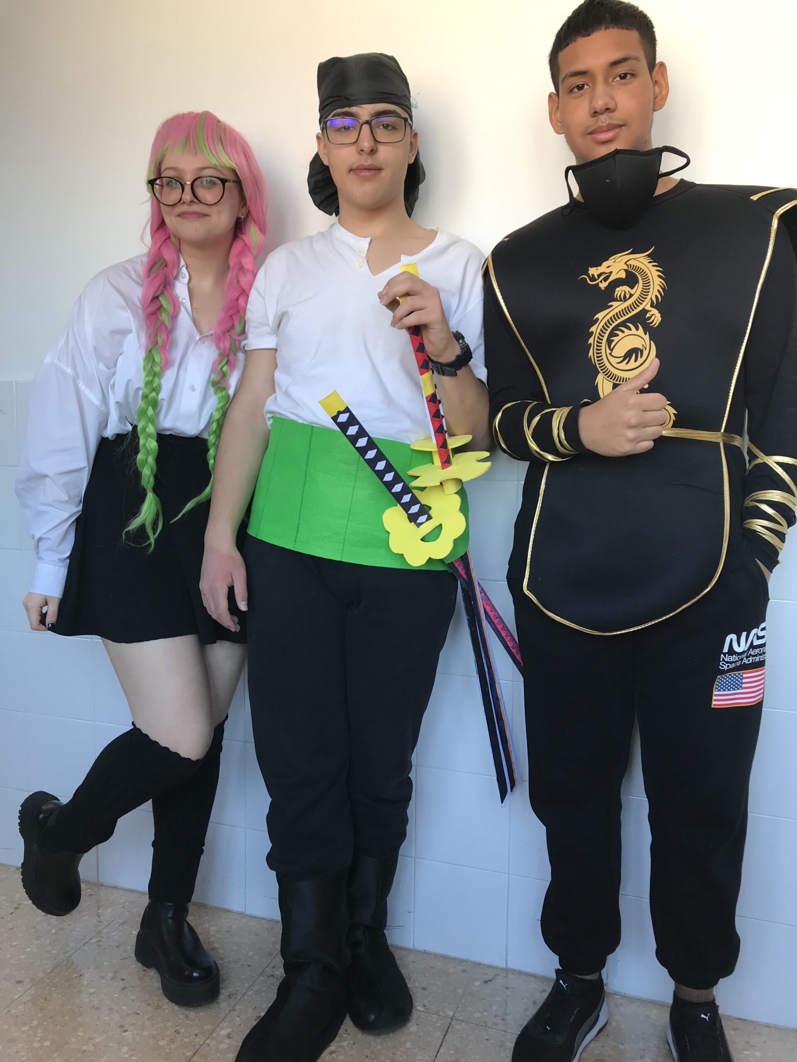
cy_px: 531
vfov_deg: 63.4
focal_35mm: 28
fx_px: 860
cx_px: 398
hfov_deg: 49.7
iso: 25
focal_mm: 3.99
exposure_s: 1/50
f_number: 1.8
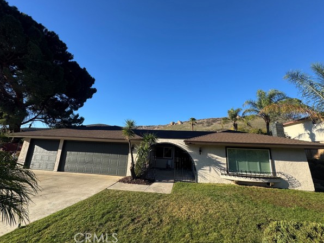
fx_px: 140
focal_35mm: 15
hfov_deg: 98.1
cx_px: 166
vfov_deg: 81.7
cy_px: 116
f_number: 2.2
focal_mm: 2.22
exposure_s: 1/1143
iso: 50
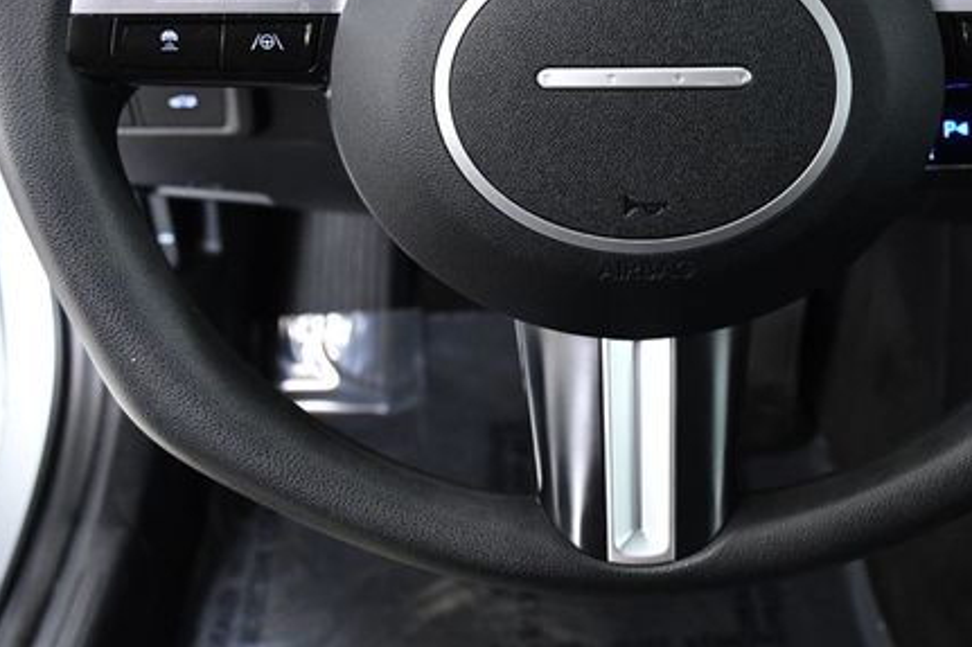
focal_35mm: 49
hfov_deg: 40.0
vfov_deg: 27.3
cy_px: 192
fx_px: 1322
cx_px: 634
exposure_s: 1/100
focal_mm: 22
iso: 2500
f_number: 5
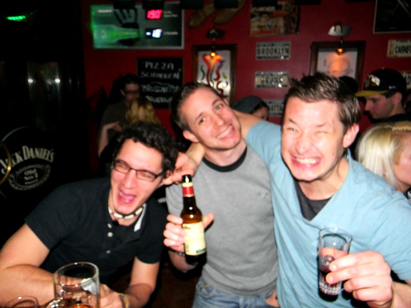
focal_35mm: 28
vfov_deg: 49.7
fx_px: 332
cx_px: 206
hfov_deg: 63.4
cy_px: 154
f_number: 3.5
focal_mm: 5
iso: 200
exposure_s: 1/26
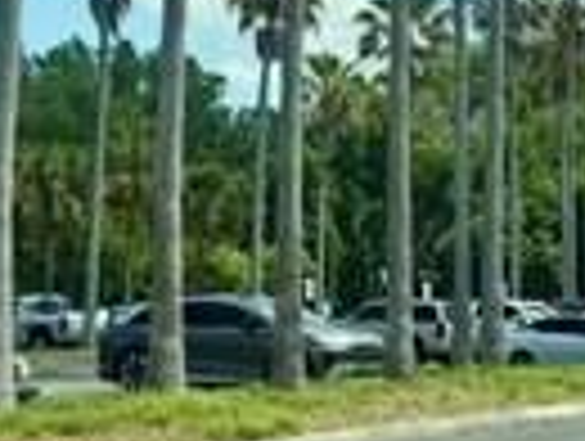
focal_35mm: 118
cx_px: 346
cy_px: 4
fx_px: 1998
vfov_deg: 12.5
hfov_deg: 16.6
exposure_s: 1/4673
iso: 80
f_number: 1.78
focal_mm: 6.76
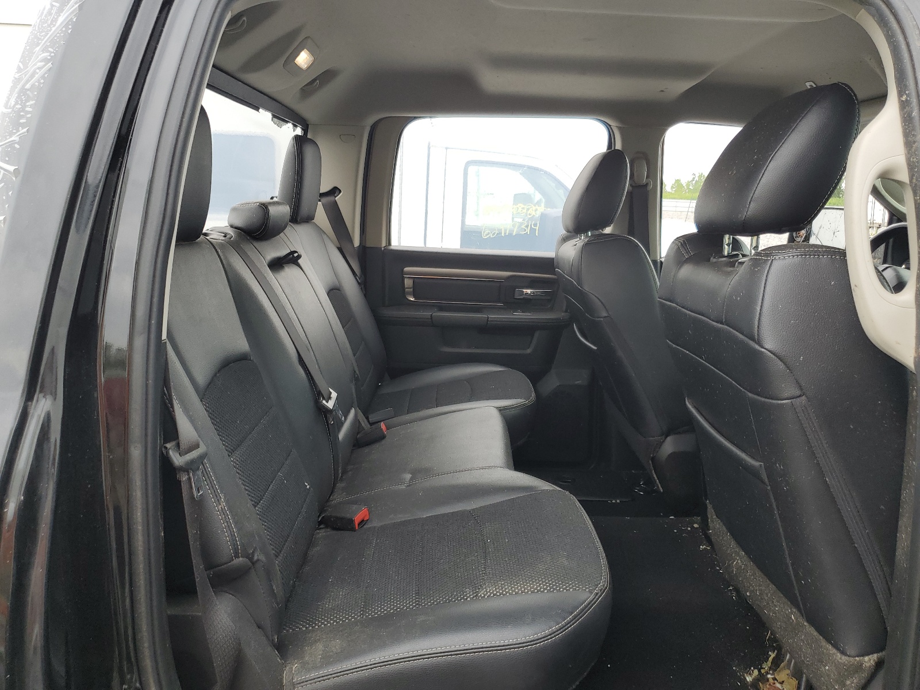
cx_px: 460
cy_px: 345
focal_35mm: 26
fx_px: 691
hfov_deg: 67.3
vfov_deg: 53.1
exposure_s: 1/200
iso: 50
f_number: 1.5
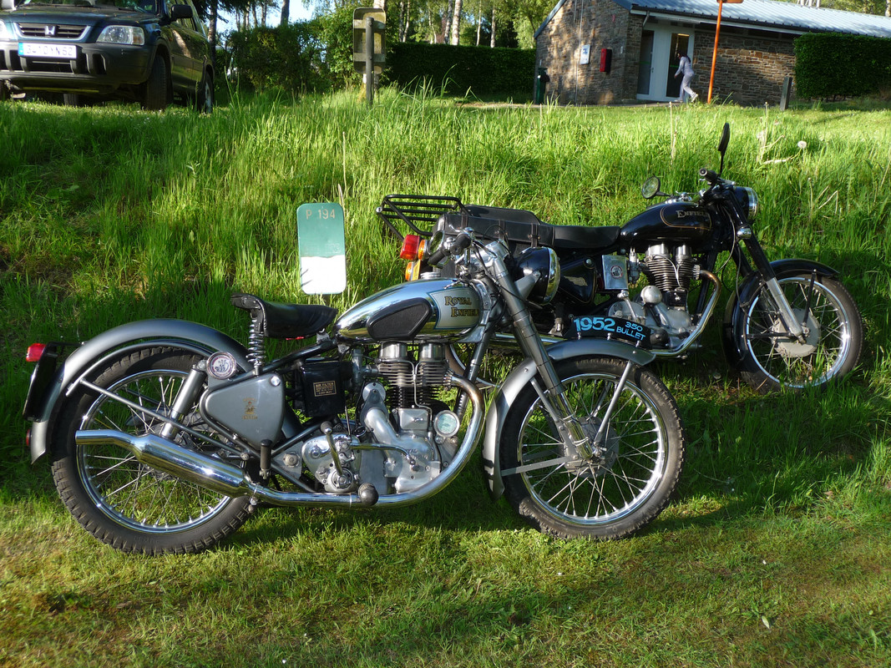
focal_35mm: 38
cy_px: 334
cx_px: 446
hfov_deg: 49.0
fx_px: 978
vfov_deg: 37.7
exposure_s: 1/160
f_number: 3.8
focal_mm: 6.3
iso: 100
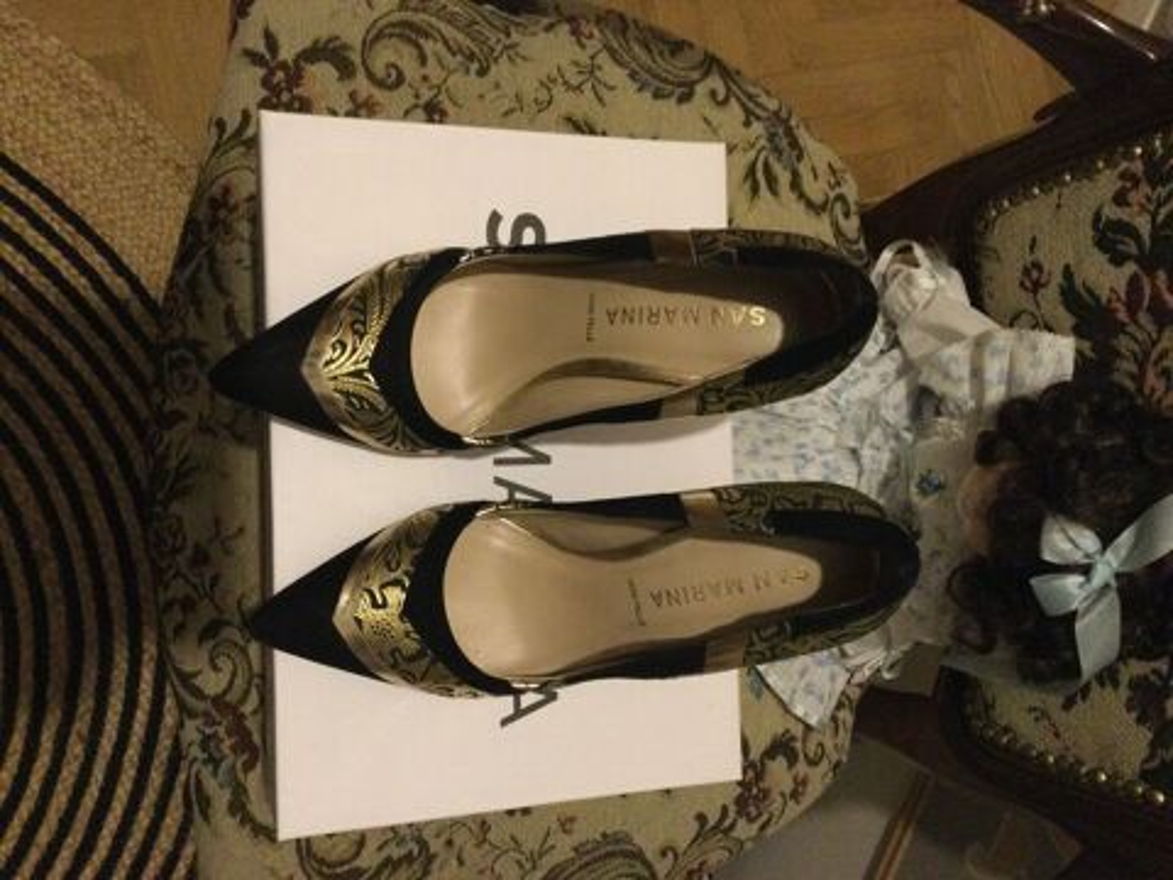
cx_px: 586
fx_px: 1050
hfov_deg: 58.4
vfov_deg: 45.4
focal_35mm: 31
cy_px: 440
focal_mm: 3.3
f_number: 2.4
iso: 250
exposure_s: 1/17
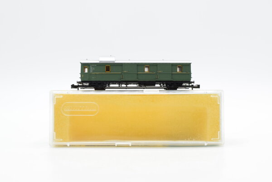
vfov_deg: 25.8
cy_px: 91
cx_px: 136
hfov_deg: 37.8
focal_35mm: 52
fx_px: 397
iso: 640
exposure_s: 1/200
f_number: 8
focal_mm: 35
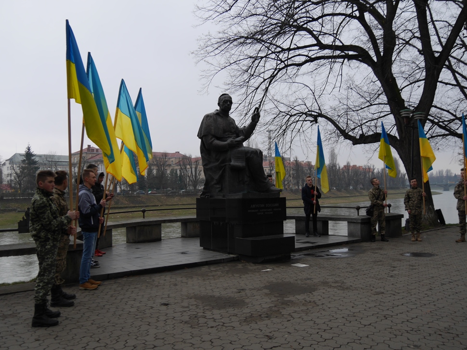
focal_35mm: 30
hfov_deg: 60.0
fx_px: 405
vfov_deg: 46.8
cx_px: 234
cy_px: 175
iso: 200
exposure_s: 1/100
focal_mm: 15
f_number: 3.6
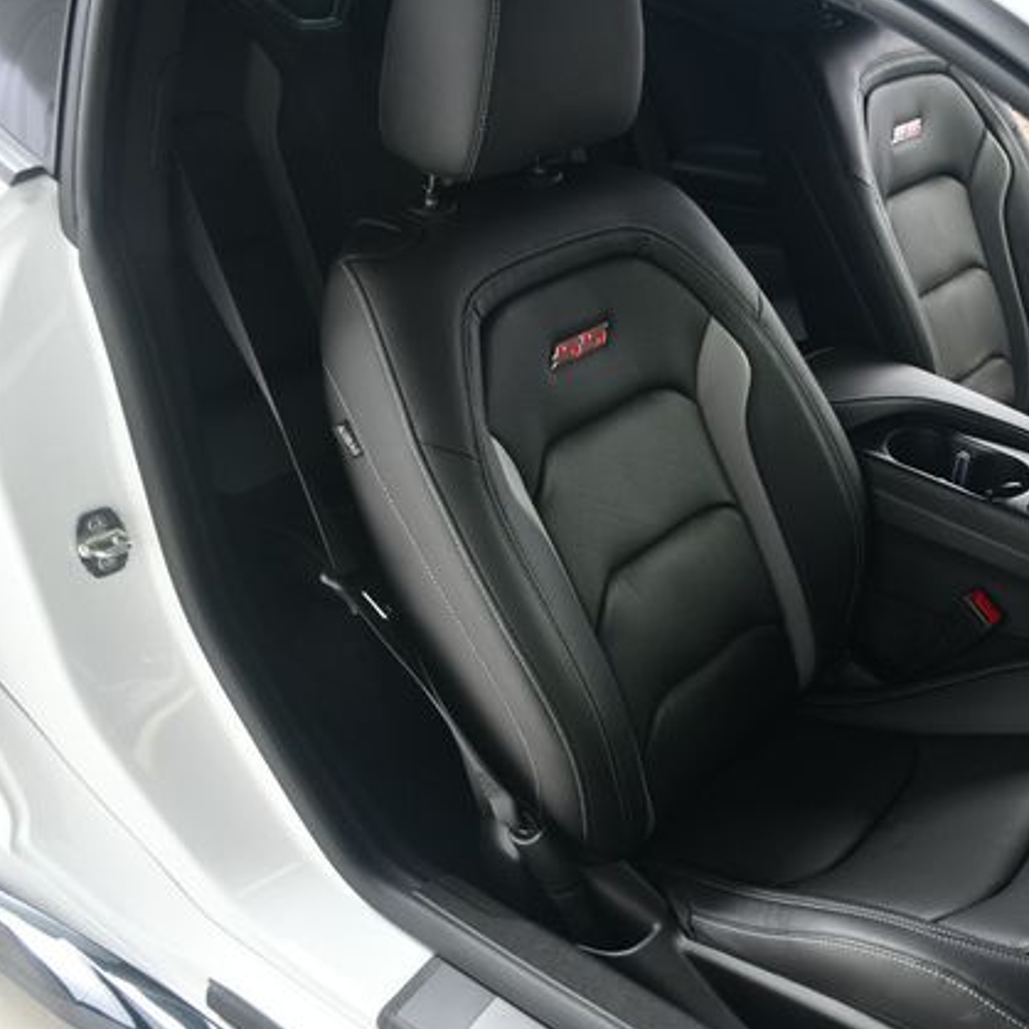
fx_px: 1312
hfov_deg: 41.5
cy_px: 517
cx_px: 775
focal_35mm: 39
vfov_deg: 42.8
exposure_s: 1/160
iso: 100
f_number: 5
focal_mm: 20
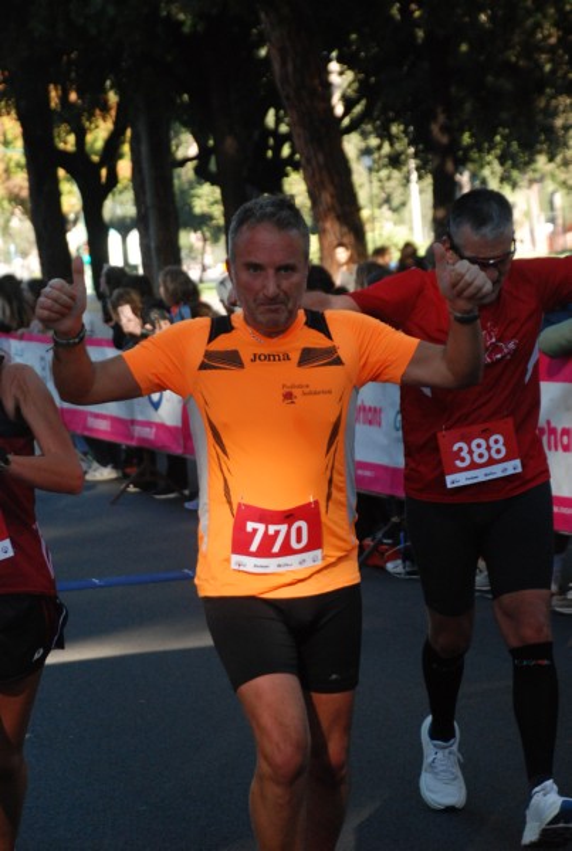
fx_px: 3023
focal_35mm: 128
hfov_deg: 10.8
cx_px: 286
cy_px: 426
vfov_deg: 16.0
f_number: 5.6
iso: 1000
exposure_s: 1/500
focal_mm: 85
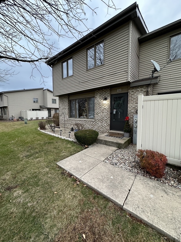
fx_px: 98
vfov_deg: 102.1
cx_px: 90
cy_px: 121
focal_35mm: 14
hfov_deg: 85.7
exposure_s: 1/120
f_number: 2.2
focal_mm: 2.22
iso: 200
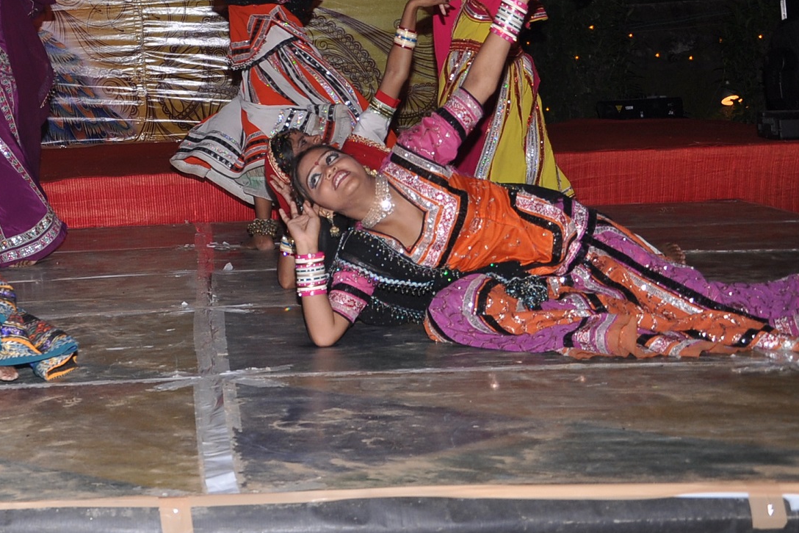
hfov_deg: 22.5
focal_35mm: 86
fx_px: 1909
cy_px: 18
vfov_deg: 15.6
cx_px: -40
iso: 200
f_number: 5.6
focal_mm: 26
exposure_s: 1/125
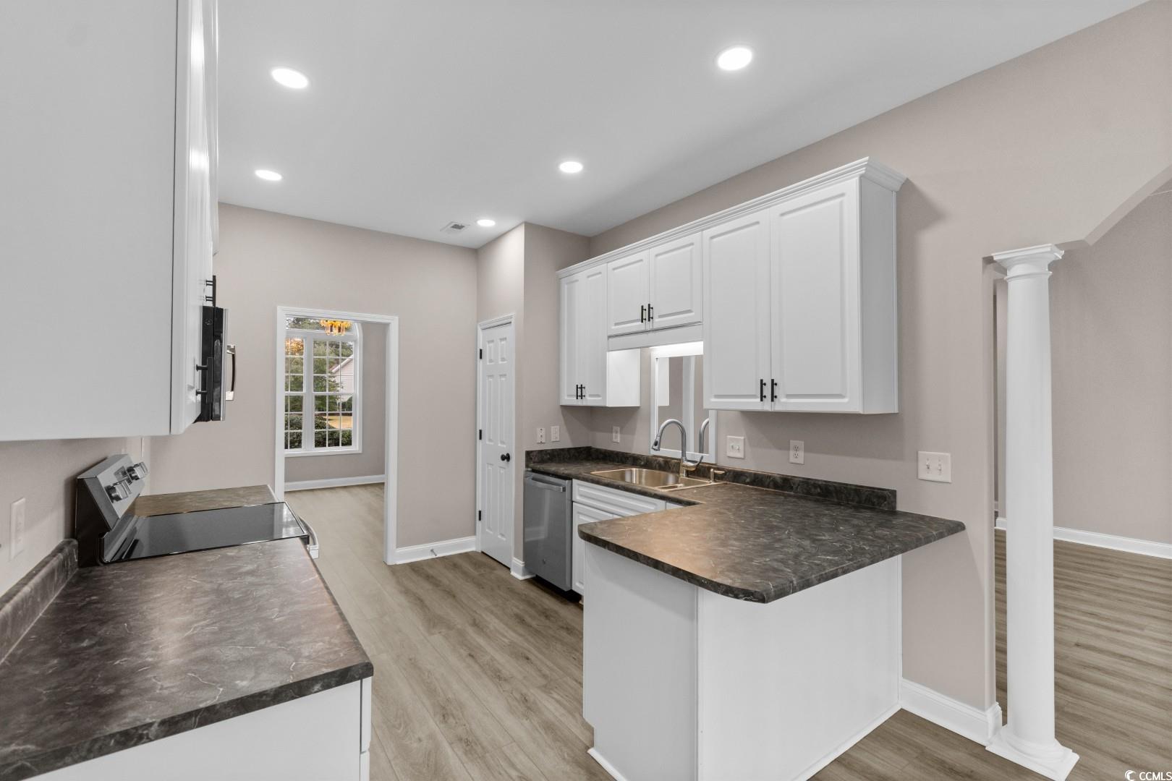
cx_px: 586
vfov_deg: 77.3
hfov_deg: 100.4
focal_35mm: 15
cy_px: 390
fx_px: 488
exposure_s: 1/25
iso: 100
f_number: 4.5
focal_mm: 10
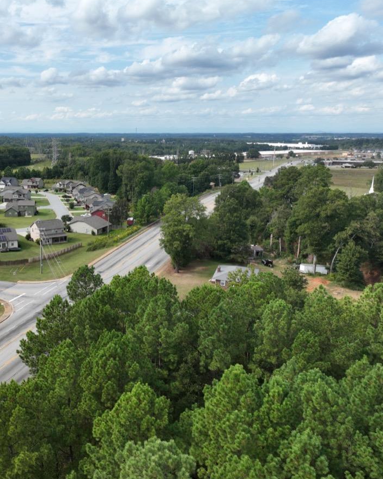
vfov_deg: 55.6
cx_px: 82
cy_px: 237
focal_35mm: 32
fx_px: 453
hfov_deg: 43.9
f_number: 2.8
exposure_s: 1/200
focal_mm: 12.29
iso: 110
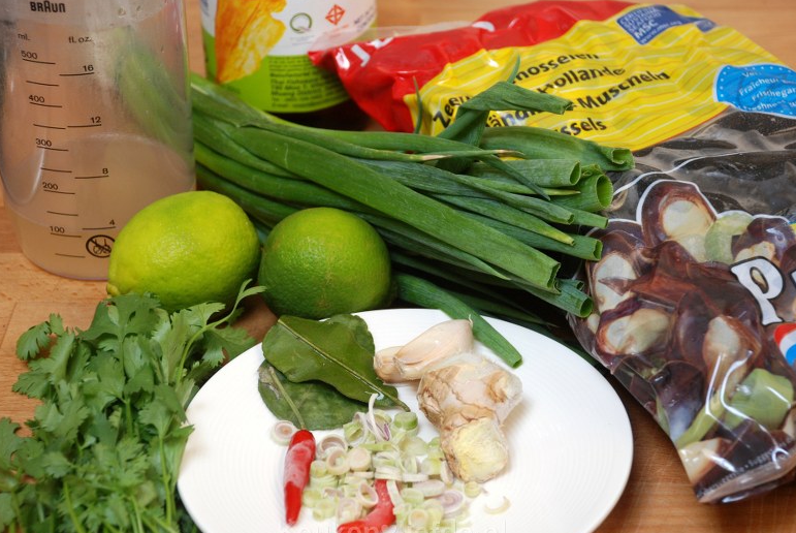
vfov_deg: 12.6
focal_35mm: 109
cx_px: 391
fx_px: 2413
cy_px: 272
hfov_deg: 18.7
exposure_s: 1/80
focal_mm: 70
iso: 400
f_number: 5.6
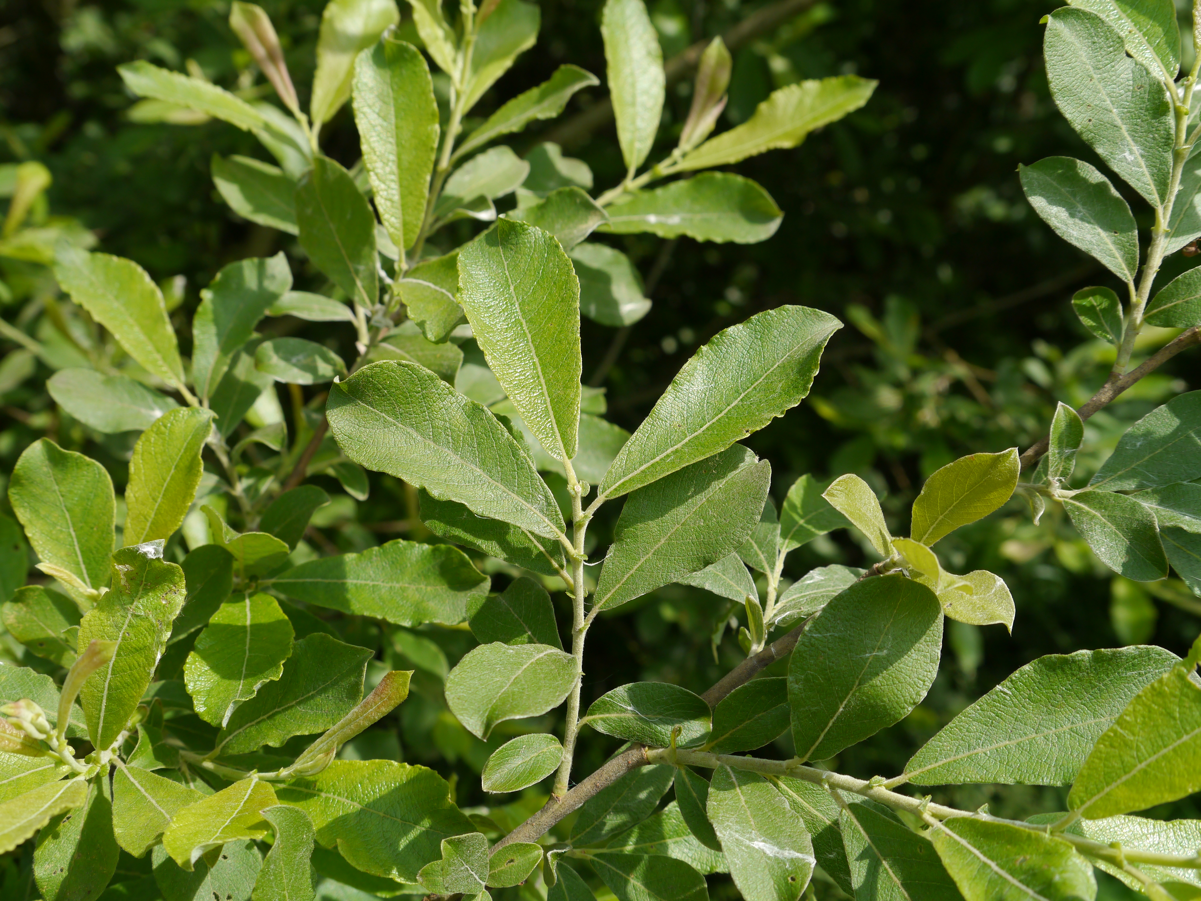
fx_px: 1527
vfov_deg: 32.9
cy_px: 450
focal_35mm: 44
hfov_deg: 42.9
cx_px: 600
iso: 160
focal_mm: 22
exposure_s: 1/250
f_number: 7.1
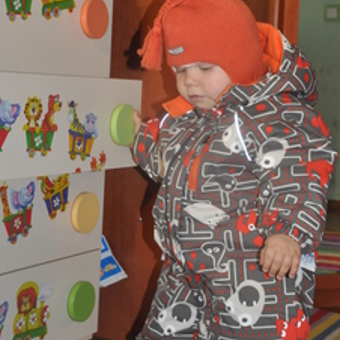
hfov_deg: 21.3
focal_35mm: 81
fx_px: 900
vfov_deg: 21.4
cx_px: 217
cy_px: 144
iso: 800
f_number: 4.2
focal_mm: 32
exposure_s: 1/60
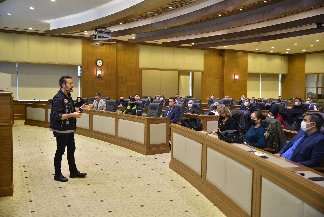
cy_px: 108
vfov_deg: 37.9
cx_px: 162
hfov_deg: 54.4
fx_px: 315
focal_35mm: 35
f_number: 2.8
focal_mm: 35
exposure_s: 1/80
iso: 1000
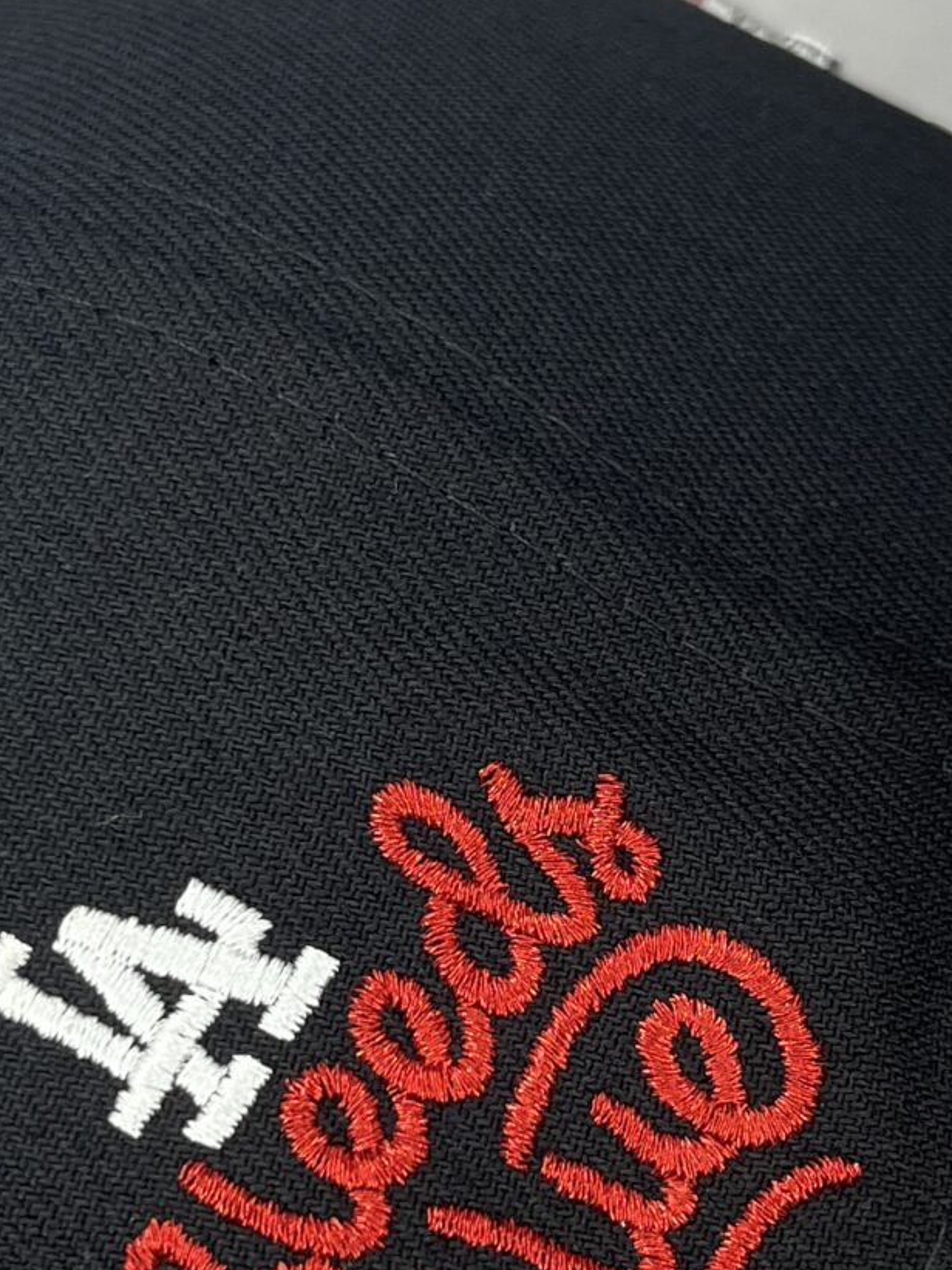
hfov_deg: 18.2
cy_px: 683
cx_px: 474
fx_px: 2972
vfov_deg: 24.1
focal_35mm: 81
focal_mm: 5.1
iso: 80
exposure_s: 1/117
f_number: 1.6
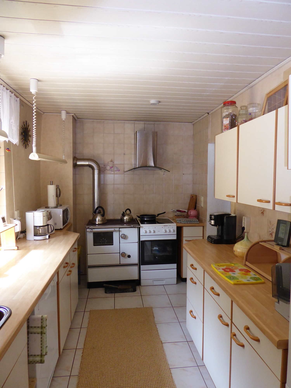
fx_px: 280
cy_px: 194
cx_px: 146
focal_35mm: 25
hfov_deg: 54.9
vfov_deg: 69.4
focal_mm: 4.3
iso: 400
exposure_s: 1/60
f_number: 3.3
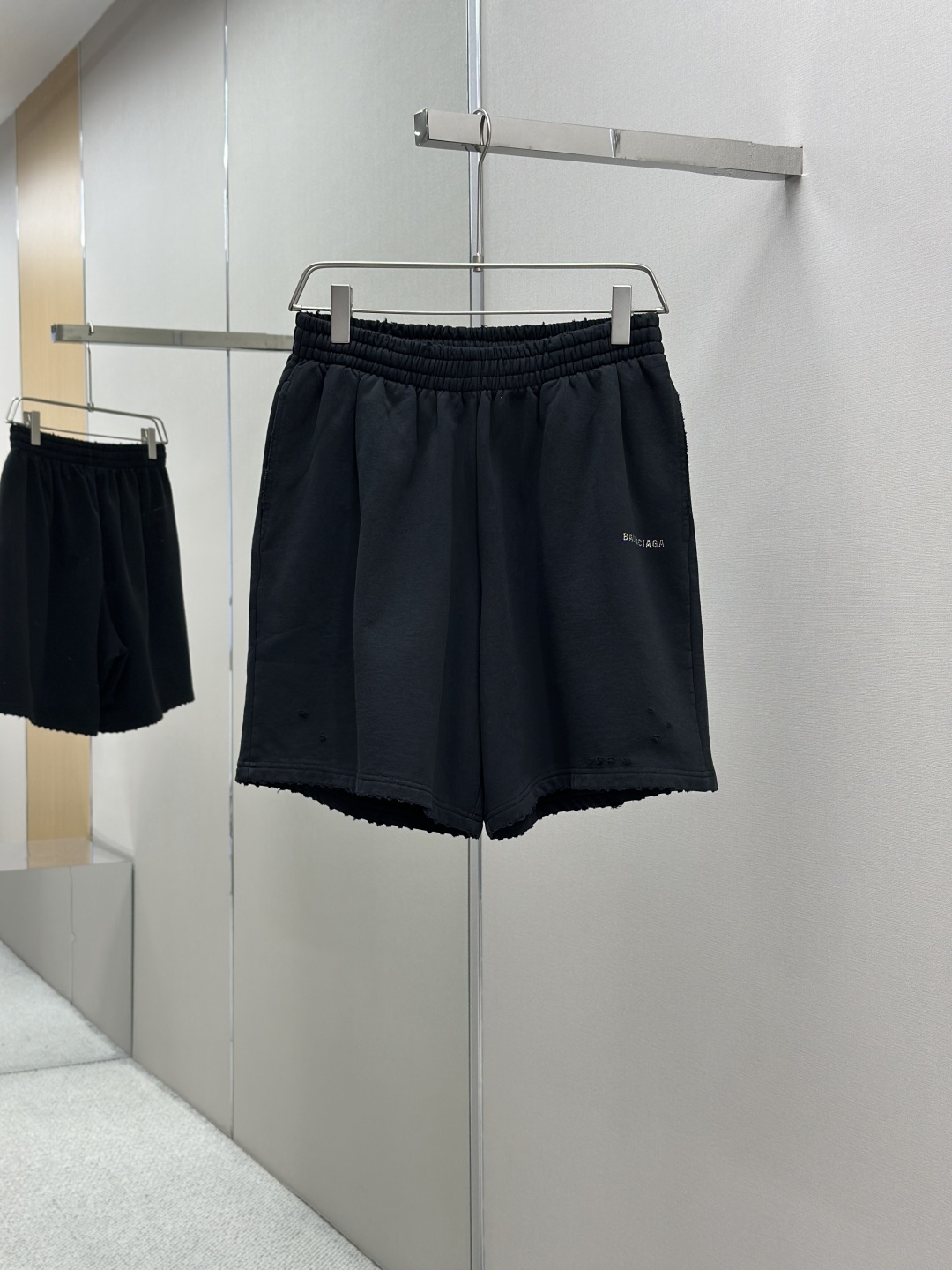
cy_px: 635
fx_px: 1760
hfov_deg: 30.3
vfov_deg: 39.7
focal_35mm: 48
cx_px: 476
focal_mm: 6.86
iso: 80
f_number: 1.78
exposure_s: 1/193
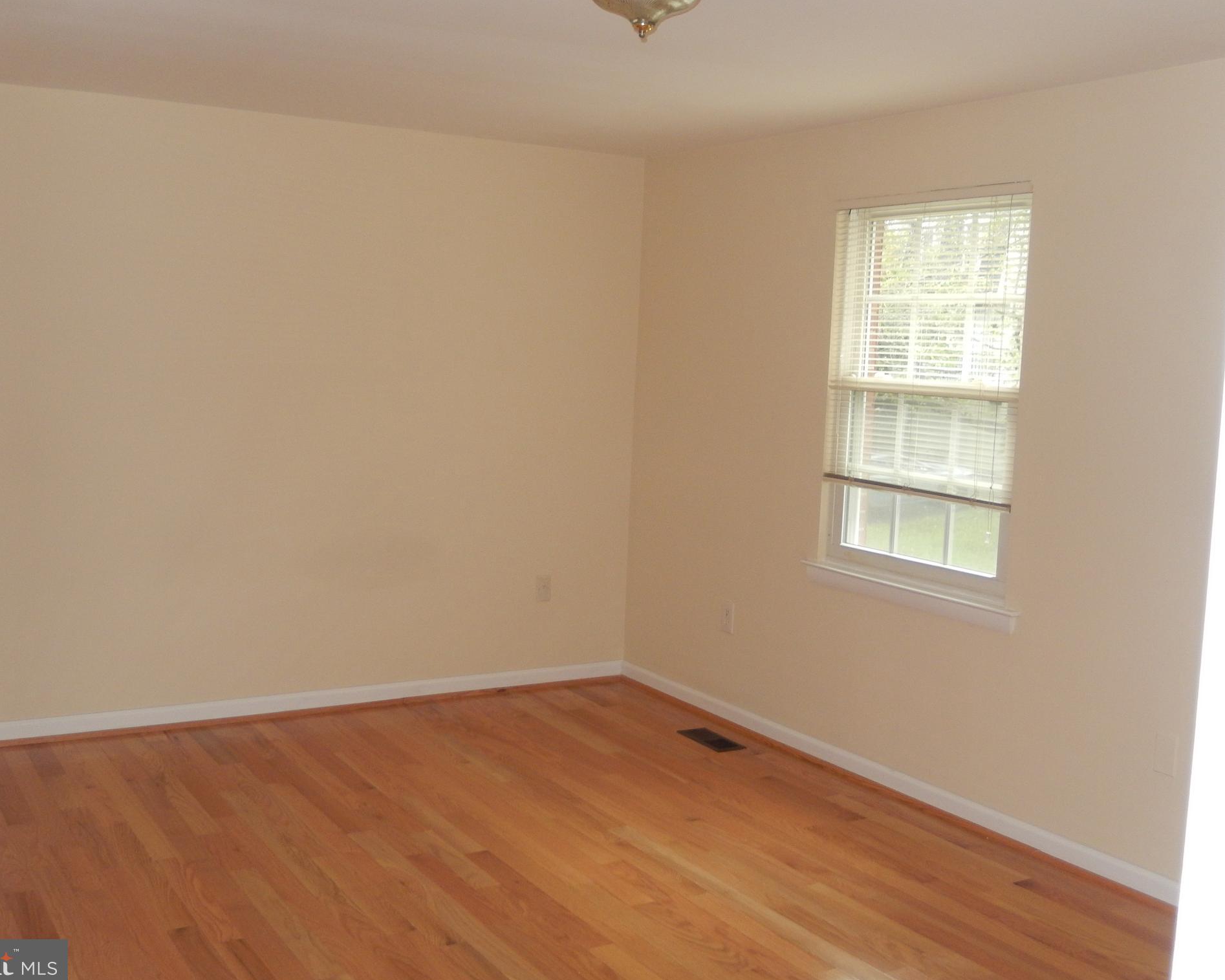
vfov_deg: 39.2
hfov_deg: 47.9
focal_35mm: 38
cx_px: 569
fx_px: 1378
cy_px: 495
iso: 250
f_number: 4
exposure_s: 1/30
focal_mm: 6.5
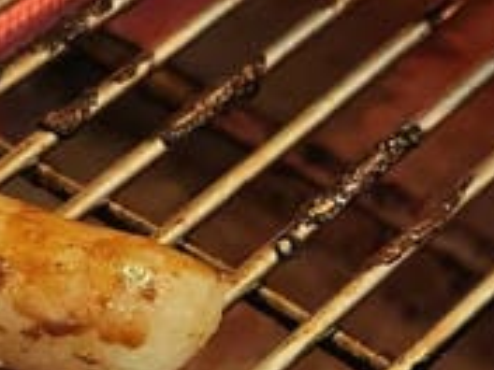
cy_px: 227
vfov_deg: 9.4
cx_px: 222
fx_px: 2241
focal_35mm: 157
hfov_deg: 12.6
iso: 1455
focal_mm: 8.72
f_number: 1.63
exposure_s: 1/360
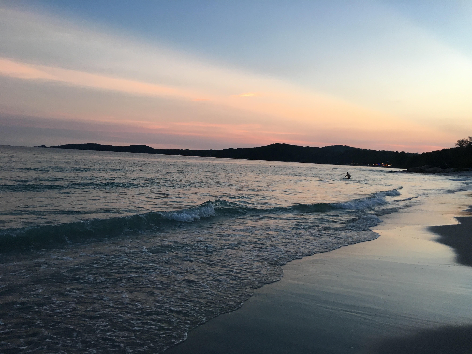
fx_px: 395
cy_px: 177
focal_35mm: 29
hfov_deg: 61.7
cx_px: 236
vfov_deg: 48.2
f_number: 2.2
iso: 32
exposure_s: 1/33
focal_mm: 4.15
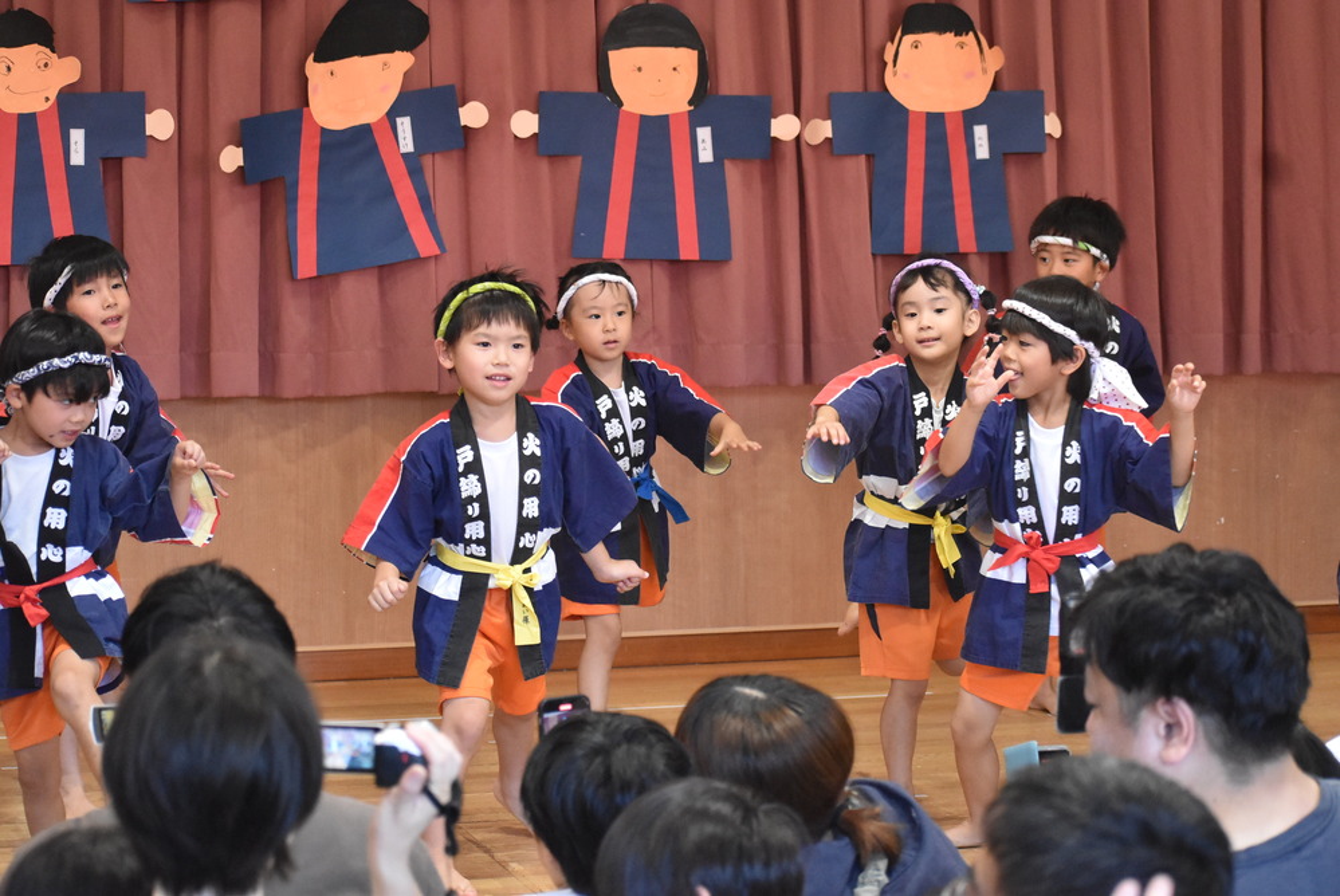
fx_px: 3912
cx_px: 670
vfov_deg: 13.1
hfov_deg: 19.4
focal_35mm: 105
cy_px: 448
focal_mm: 70
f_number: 4.5
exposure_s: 1/250
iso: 4000
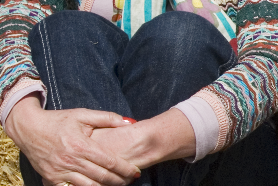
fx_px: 1314
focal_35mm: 170
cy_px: 55
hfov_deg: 11.1
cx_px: 523
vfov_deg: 8.1
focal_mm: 24
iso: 200
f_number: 9
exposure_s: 1/500
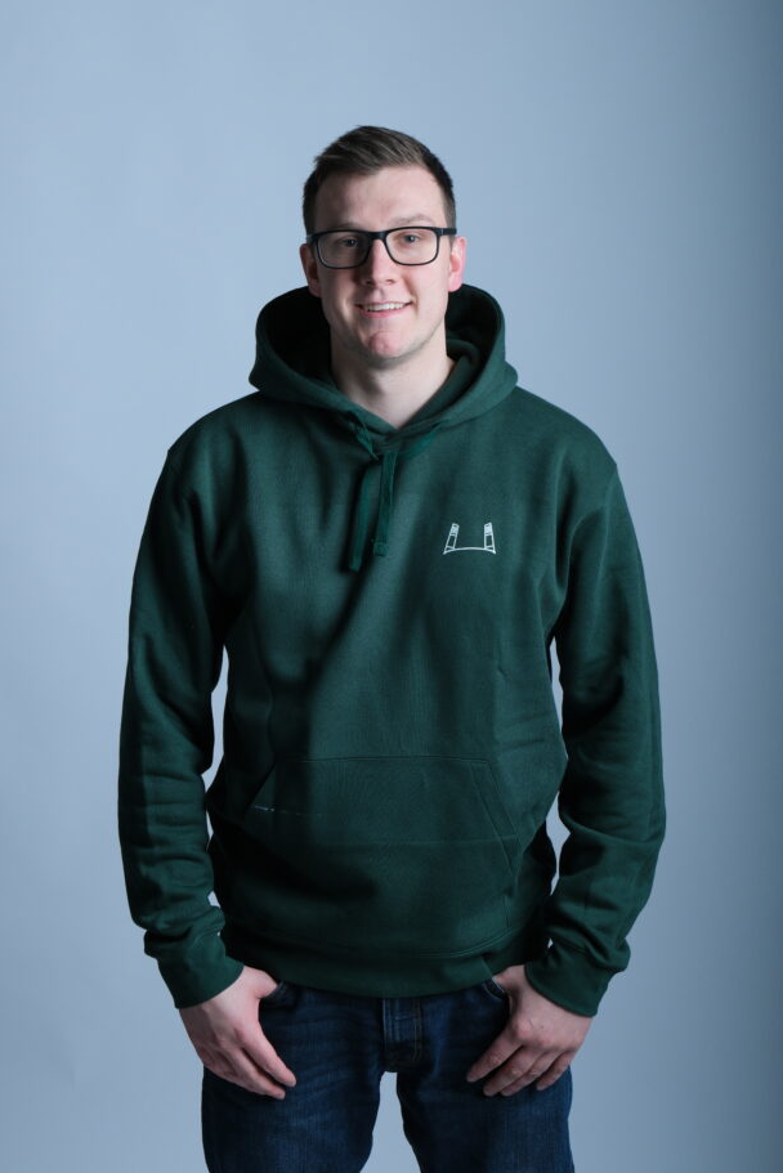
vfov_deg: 22.4
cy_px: 515
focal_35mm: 91
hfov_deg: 15.0
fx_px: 2966
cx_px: 355
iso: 400
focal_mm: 54.1
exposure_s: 1/250
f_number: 8
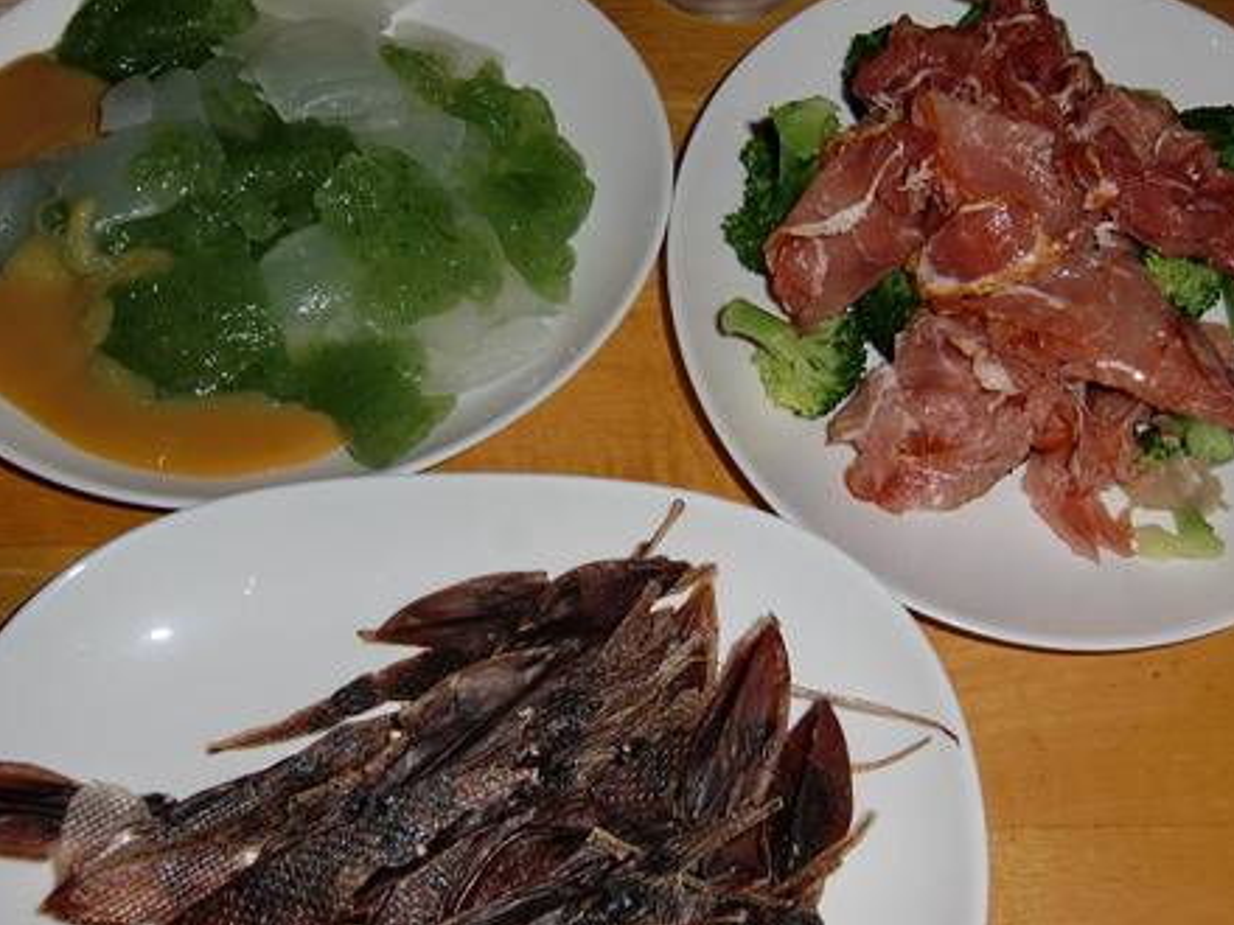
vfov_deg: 35.1
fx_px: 1462
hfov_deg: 45.8
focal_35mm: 41
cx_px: 627
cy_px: 462
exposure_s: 1/25
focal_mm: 7.1
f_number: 3.8
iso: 64
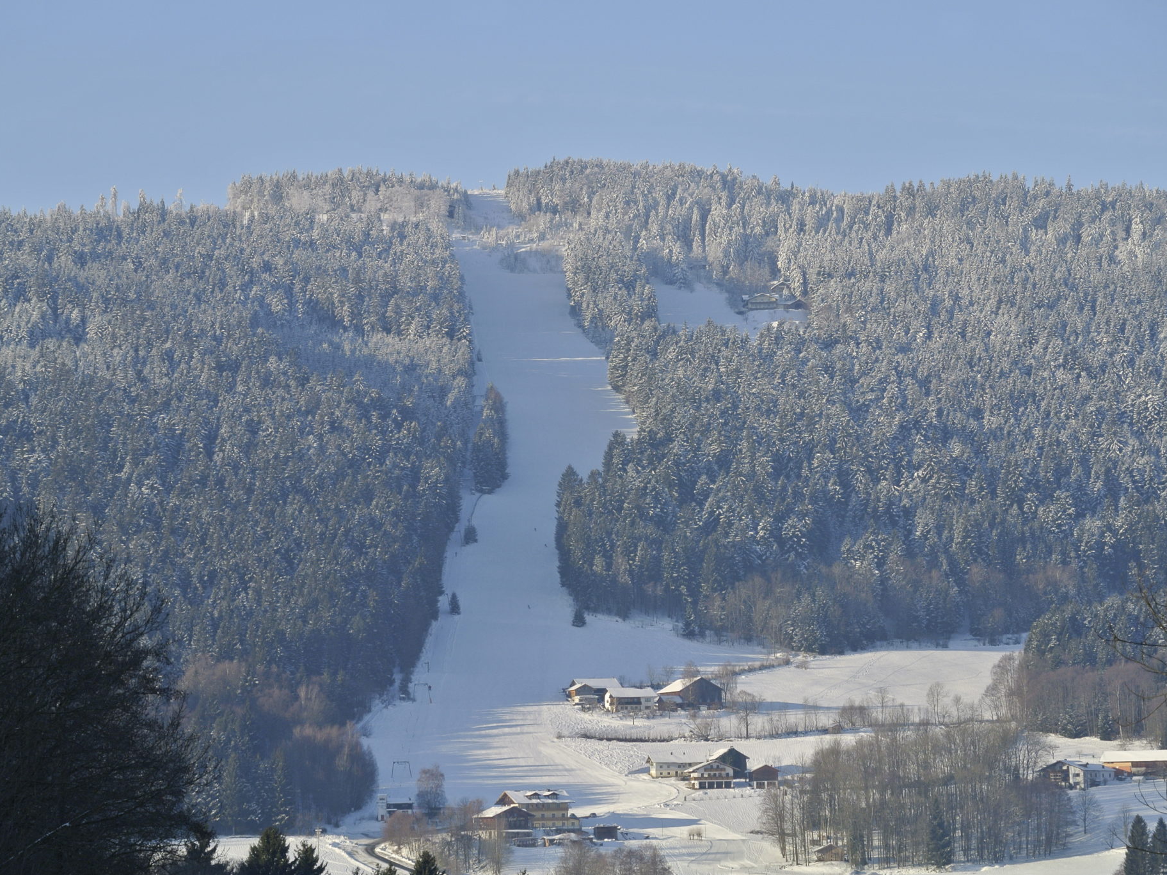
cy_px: 438
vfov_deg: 9.3
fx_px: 5394
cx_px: 559
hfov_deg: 12.3
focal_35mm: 160
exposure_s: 1/400
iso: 110
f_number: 5.6
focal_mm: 55.1
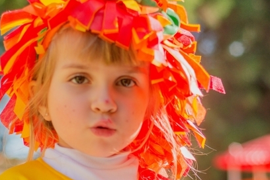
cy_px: 125
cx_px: 145
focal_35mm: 147
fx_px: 1102
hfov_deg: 14.0
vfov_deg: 9.3
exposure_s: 1/1600
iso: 100
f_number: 2.8
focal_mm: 50
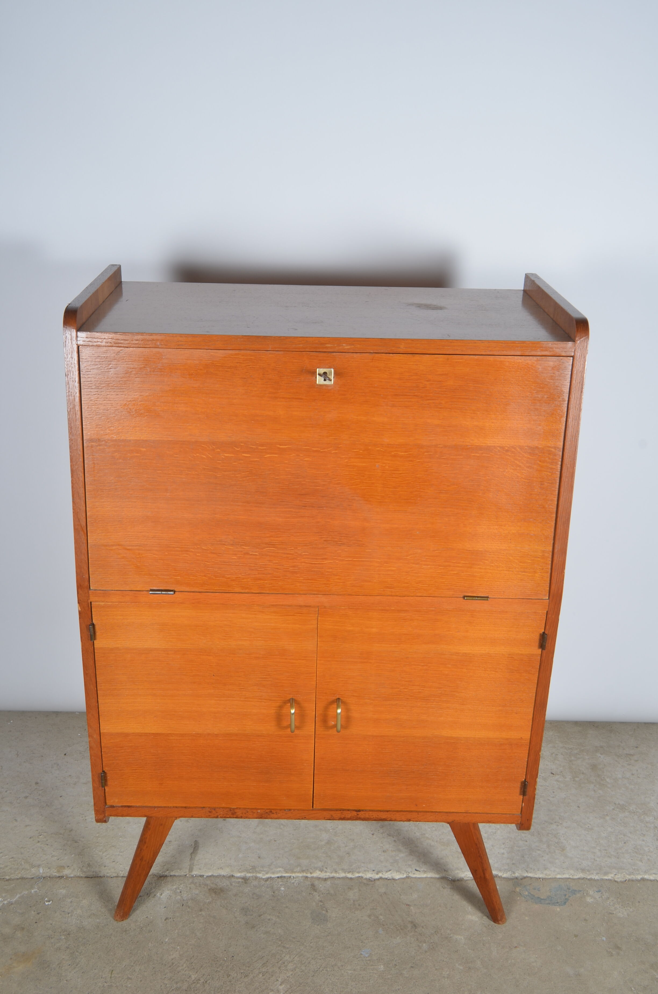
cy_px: 497
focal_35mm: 36
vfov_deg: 53.2
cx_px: 329
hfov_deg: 36.7
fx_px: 991
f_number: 11
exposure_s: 1/125
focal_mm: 24
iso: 100
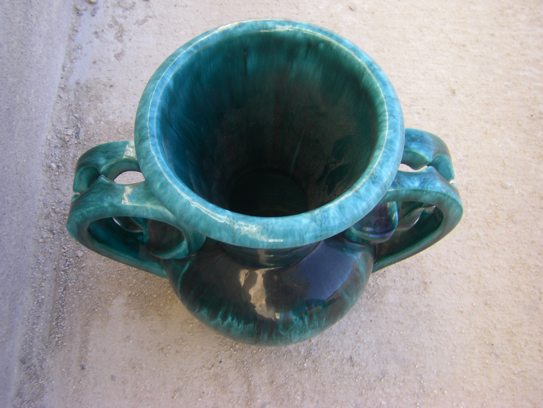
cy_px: 199
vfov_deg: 36.0
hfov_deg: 46.8
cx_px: 266
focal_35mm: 40
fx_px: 627
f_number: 3.5
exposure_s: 1/80
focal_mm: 6.3
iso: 64
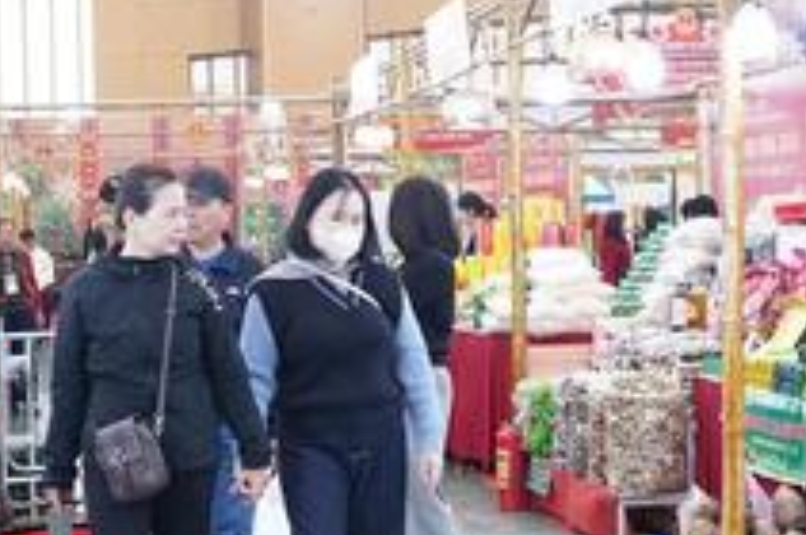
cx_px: 317
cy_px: 348
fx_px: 1843
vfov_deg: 16.5
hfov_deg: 24.6
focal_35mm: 82
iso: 1600
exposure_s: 1/160
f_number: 4.5
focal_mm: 36.2
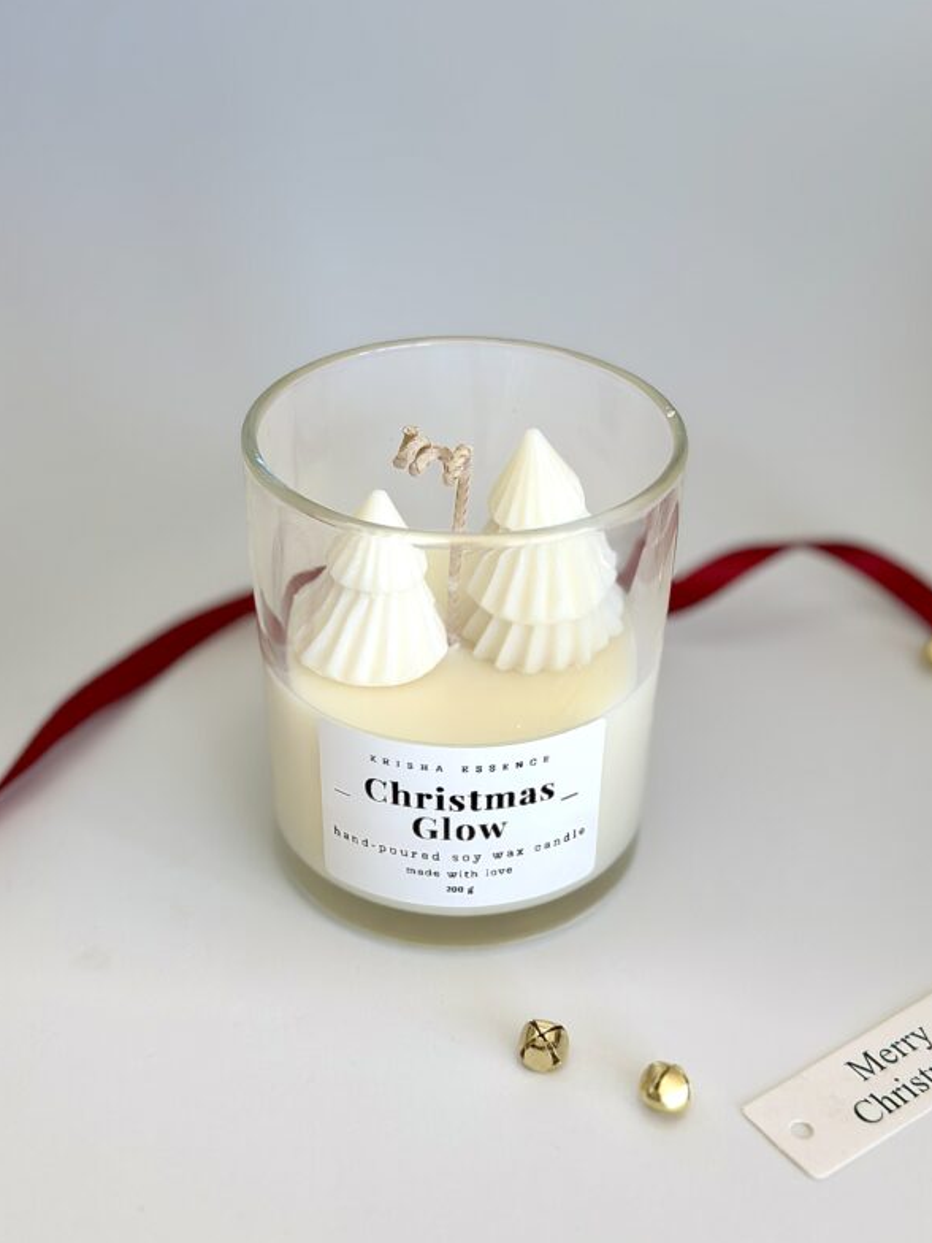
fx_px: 1759
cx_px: 468
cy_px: 626
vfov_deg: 38.9
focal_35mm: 49
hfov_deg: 29.7
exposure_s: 1/407
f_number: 1.78
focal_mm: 6.86
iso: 80
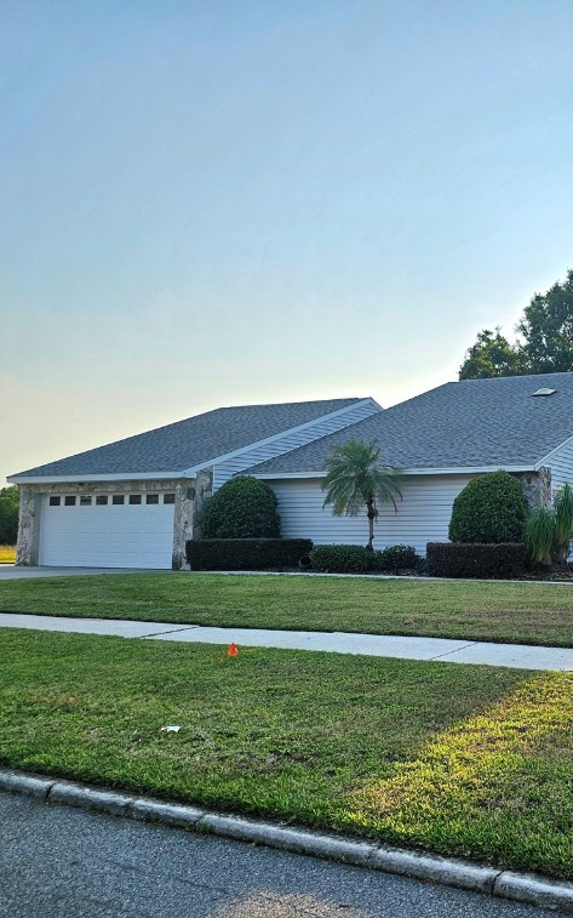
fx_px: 825
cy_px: 462
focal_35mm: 33
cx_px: 534
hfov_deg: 35.6
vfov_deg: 58.1
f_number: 1.7
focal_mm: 6.3
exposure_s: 1/1429
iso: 20
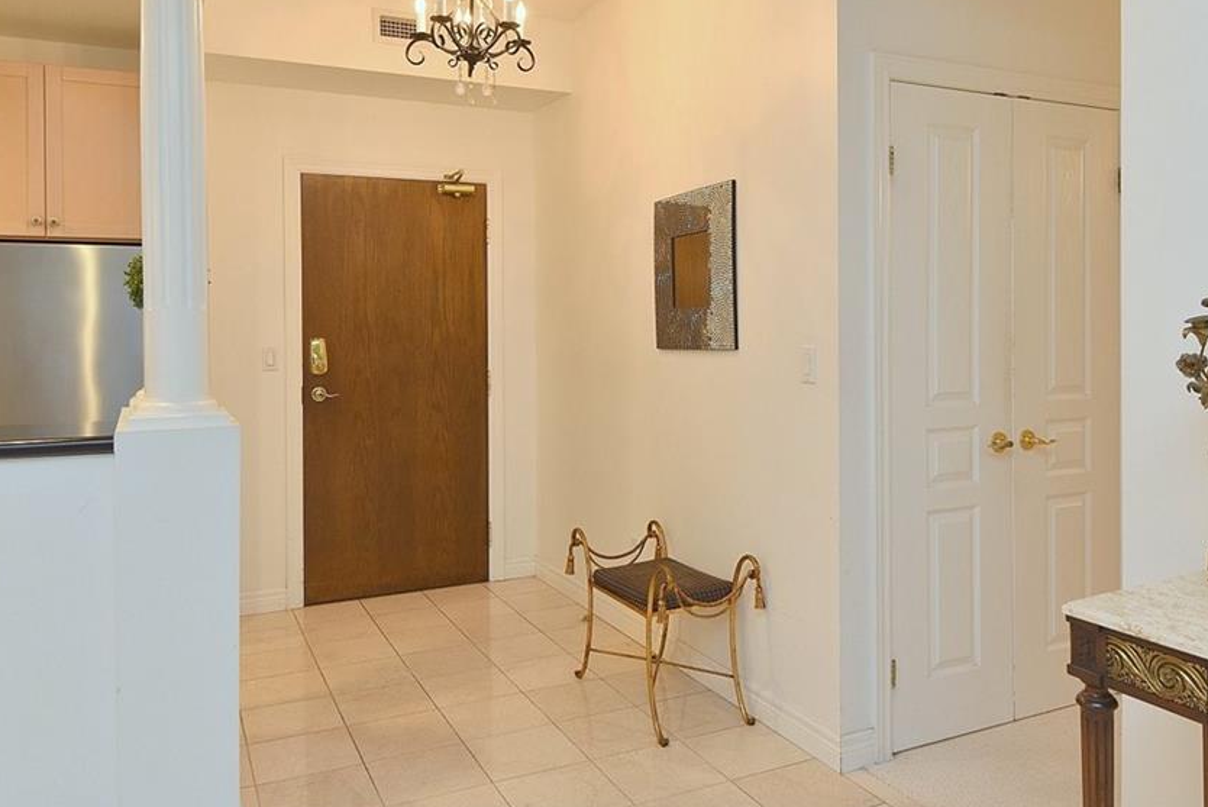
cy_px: 340
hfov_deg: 67.3
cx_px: 633
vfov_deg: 47.8
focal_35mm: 27
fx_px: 906
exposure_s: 1/60
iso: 500
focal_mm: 22
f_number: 6.3
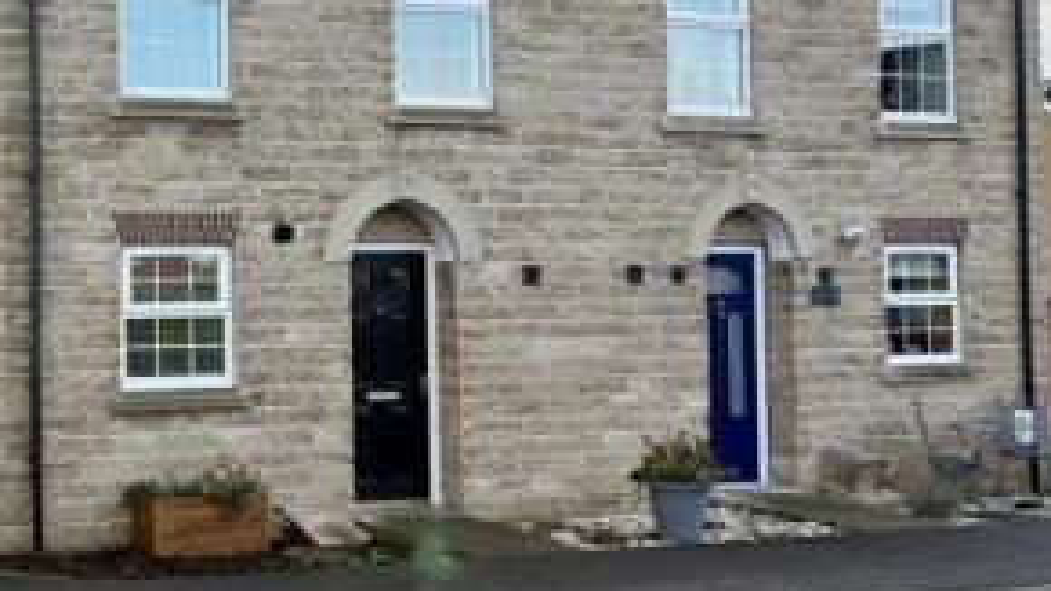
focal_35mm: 57
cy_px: 241
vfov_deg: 21.0
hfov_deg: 33.9
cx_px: 42
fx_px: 1588
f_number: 1.6
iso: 64
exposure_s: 1/945
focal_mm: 5.96
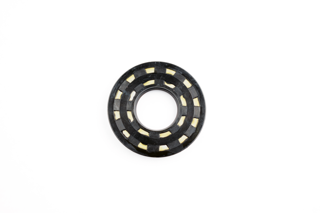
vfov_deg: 16.6
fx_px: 733
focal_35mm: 82
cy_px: 106
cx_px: 160
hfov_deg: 24.6
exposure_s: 1/20
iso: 100
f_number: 5.6
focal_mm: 55
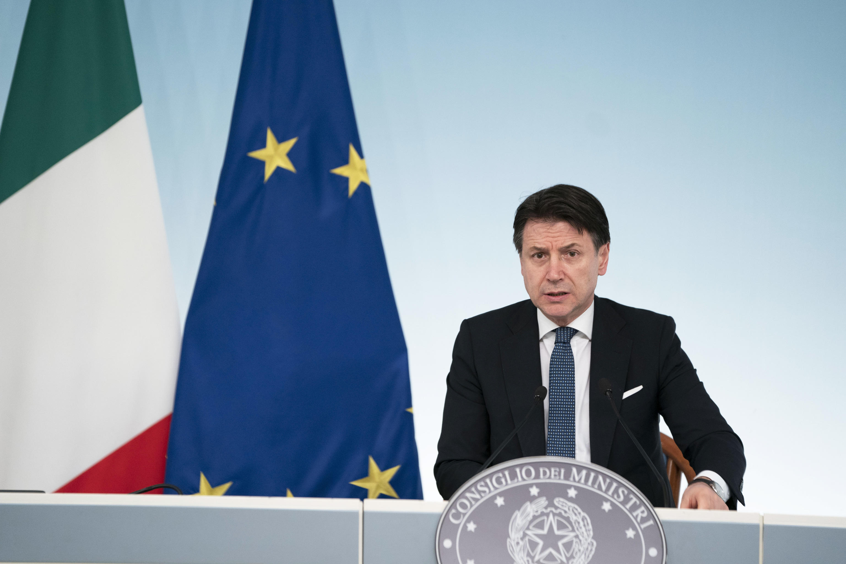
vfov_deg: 7.9
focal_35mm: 174
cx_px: 423
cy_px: 282
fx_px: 4089
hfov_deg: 11.8
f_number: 2.8
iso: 1250
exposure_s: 1/250
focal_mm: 174
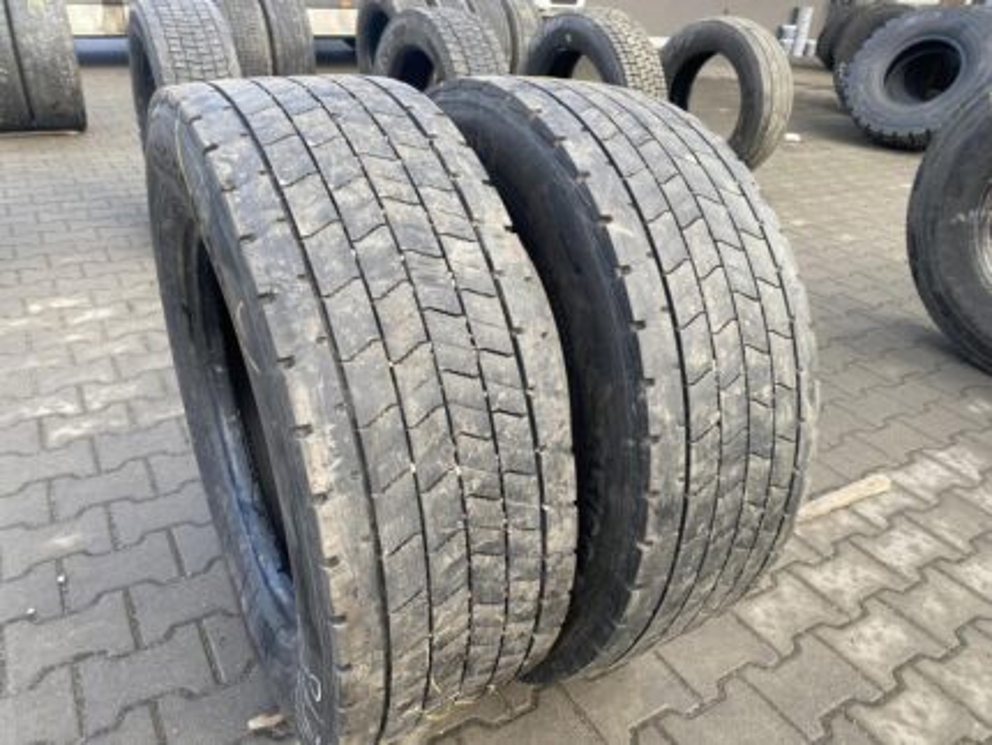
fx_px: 746
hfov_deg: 67.3
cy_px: 372
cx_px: 496
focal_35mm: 26
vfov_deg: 53.1
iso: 32
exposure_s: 1/127
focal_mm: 4.25
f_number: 1.8
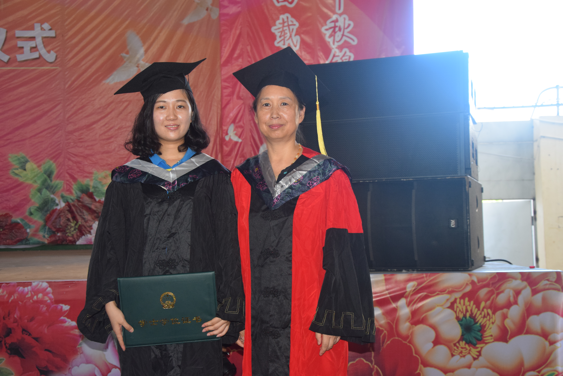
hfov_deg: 38.9
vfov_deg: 26.5
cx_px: 282
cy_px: 188
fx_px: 798
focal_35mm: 51
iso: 800
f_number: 5
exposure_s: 1/100
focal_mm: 34
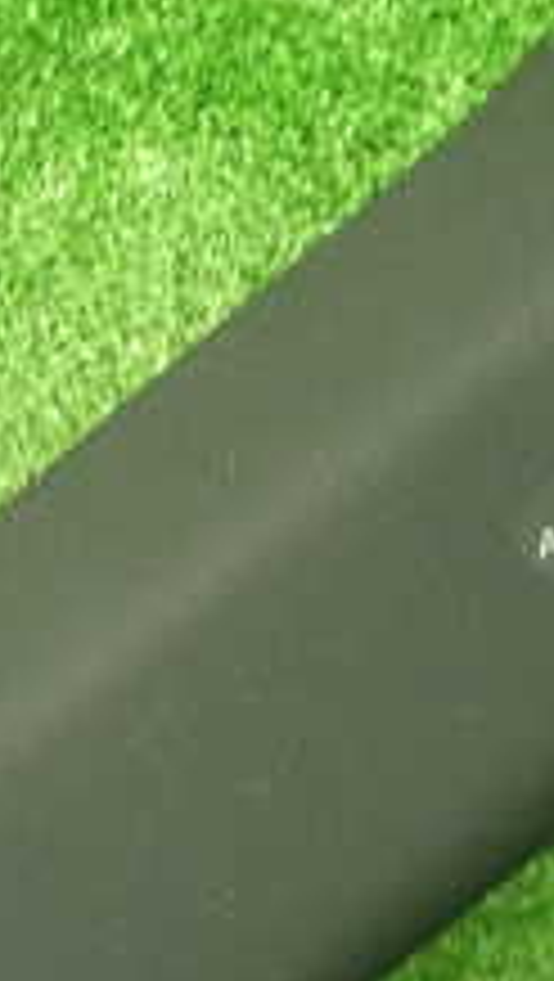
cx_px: -252
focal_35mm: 75
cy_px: 958
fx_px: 1954
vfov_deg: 26.8
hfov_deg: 15.1
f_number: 2
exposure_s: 1/30
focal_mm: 4.5
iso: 320
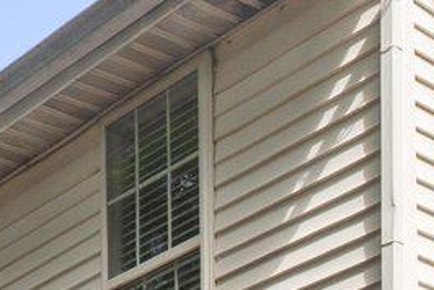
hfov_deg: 16.1
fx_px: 1484
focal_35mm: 123
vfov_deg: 8.6
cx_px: 485
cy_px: 969
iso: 250
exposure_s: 1/200
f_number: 13
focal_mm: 16
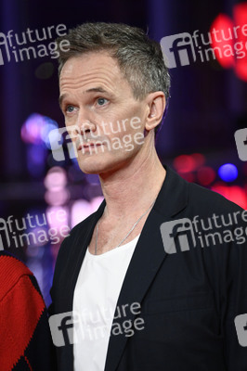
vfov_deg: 6.9
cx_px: 124
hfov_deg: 4.6
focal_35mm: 300
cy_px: 186
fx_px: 3093
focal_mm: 300
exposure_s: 1/200
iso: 5000
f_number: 5.6
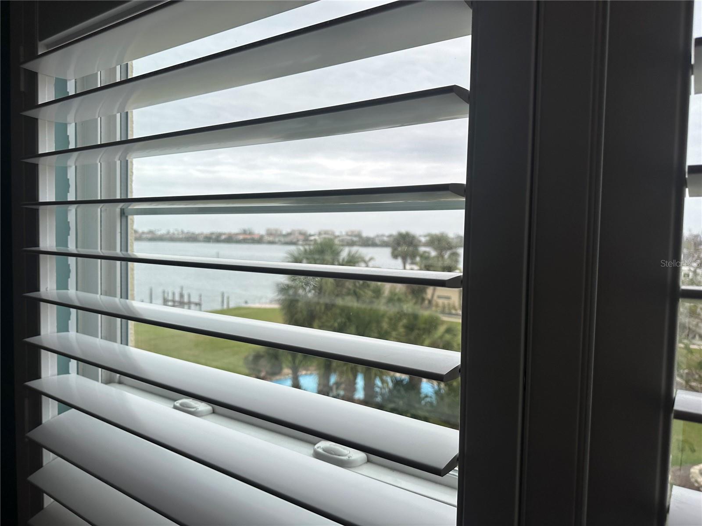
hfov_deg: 71.6
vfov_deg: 56.8
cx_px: 351
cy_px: 263
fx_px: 487
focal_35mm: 24
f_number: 1.78
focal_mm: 6.86
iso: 80
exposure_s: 1/444
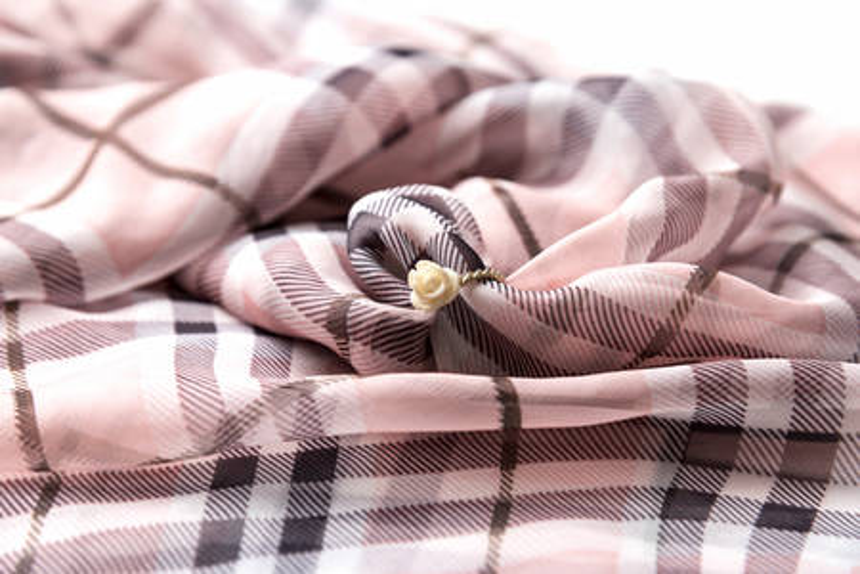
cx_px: 430
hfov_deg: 17.1
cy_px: 287
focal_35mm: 120
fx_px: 2866
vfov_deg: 11.4
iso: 100
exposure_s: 1/160
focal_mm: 120
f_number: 8
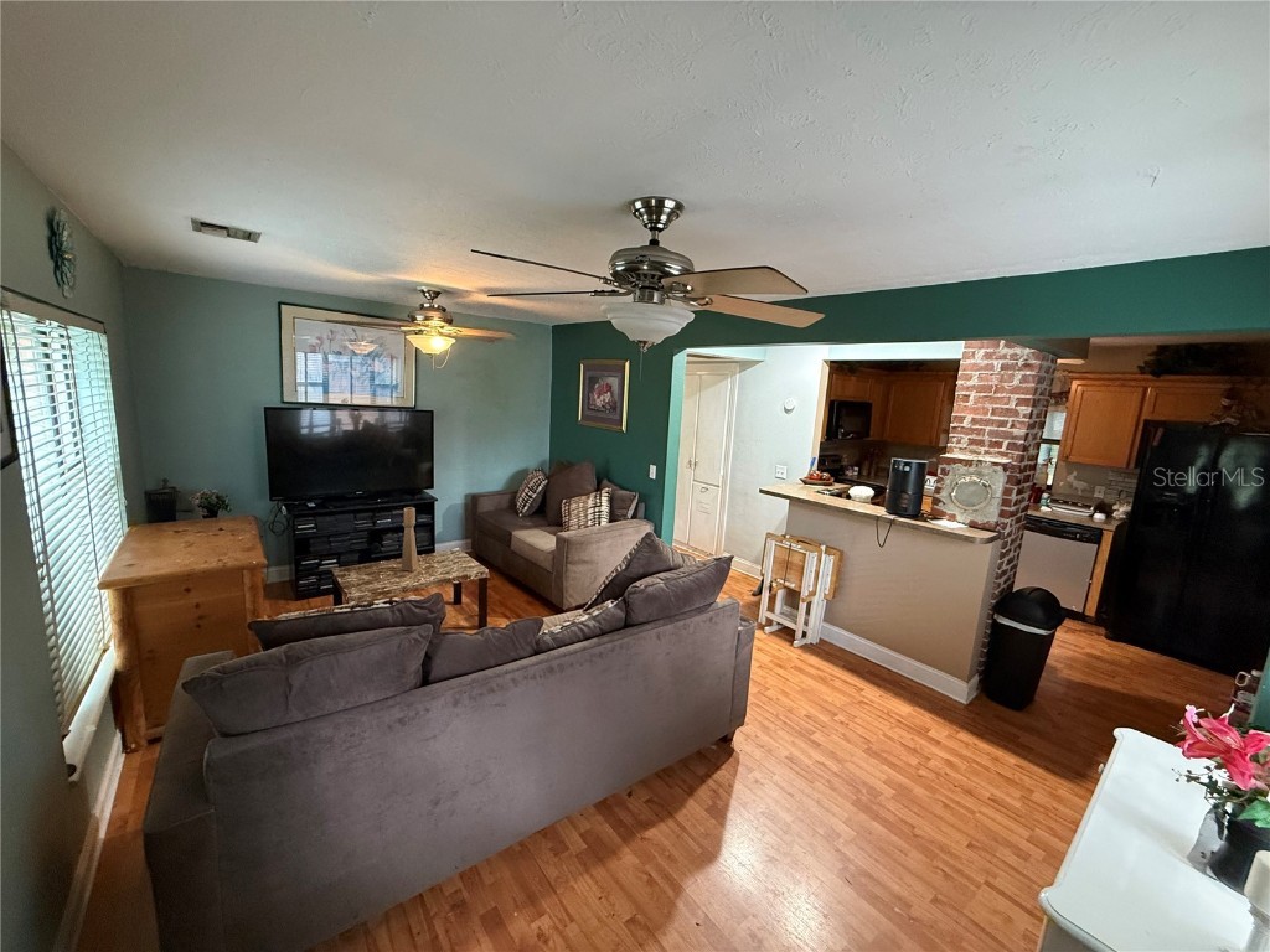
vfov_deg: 85.7
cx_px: 635
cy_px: 476
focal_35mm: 14
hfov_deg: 102.1
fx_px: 514
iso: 500
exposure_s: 1/60
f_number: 2.2
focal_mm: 2.22
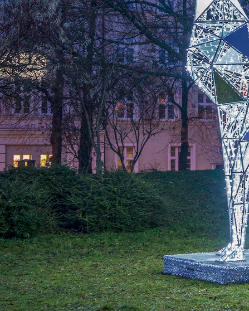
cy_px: 110
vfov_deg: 18.4
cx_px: 439
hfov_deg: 13.4
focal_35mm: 104
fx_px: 958
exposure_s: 1/13
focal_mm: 38
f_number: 4
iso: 1000
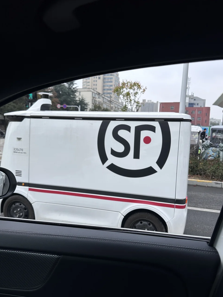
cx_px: 112
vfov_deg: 65.3
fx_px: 232
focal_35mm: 27
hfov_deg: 51.4
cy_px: 157
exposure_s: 1/2203
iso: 80
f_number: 1.78
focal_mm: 6.86
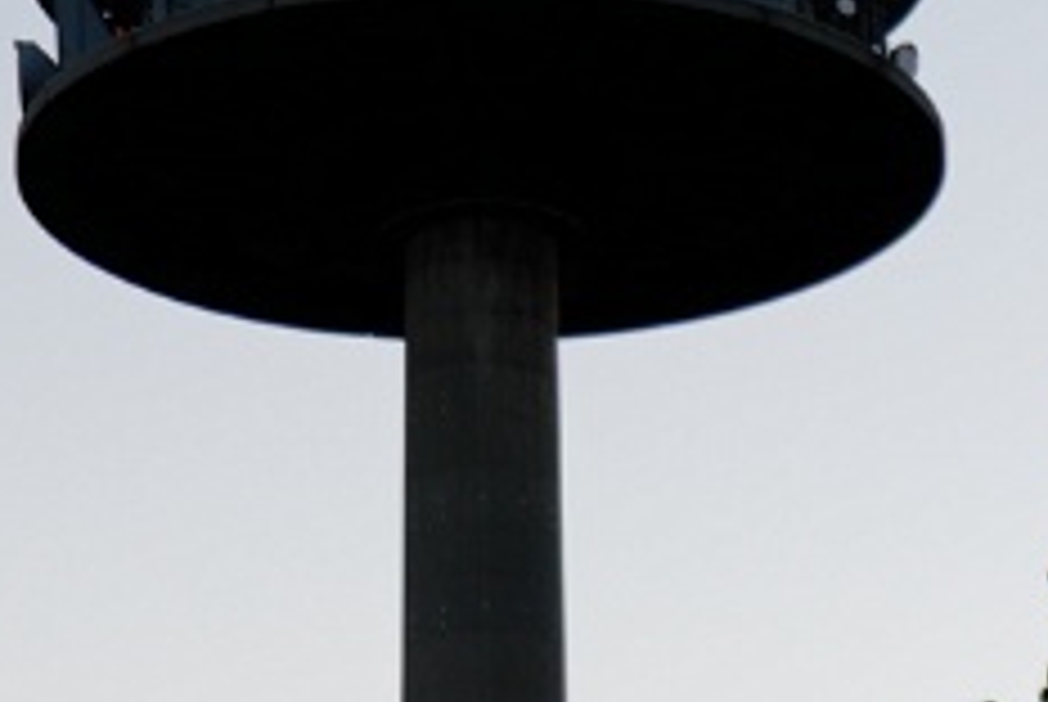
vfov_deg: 6.8
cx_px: 544
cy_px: 328
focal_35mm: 204
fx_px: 5946
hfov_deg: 10.1
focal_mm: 24
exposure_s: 1/45
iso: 100
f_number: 4.8
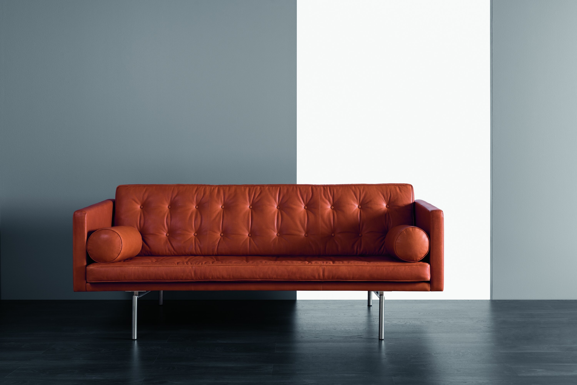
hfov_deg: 39.6
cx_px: 288
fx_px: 801
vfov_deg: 27.0
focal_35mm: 50
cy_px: 192
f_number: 9
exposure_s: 1/100
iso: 100
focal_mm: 50
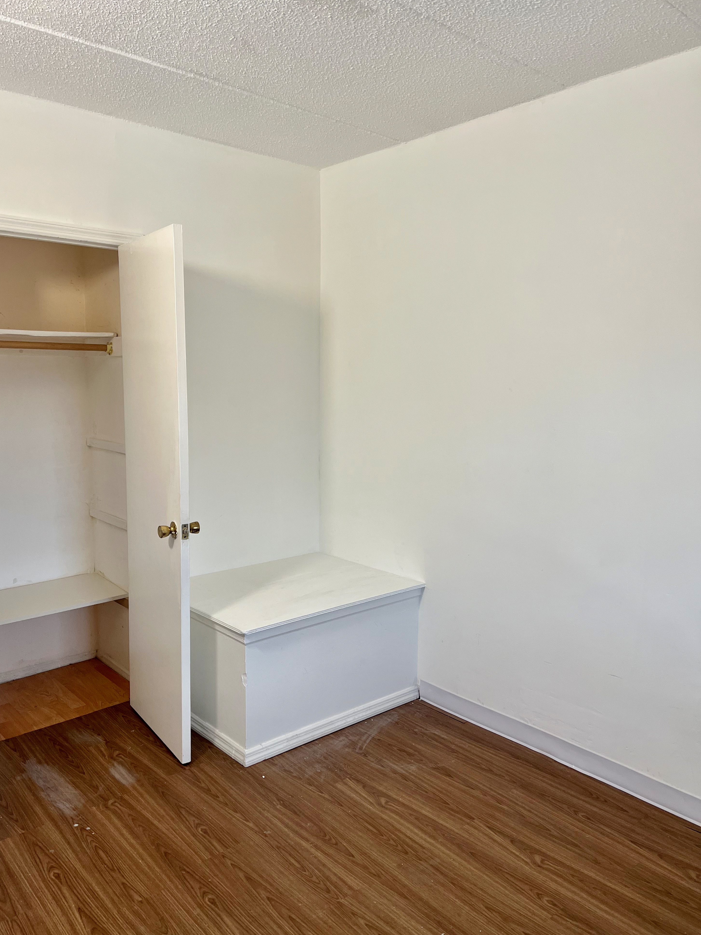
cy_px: 459
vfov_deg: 65.3
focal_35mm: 27
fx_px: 729
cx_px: 338
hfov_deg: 51.3
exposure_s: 1/120
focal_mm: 5.1
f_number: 1.6
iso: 80
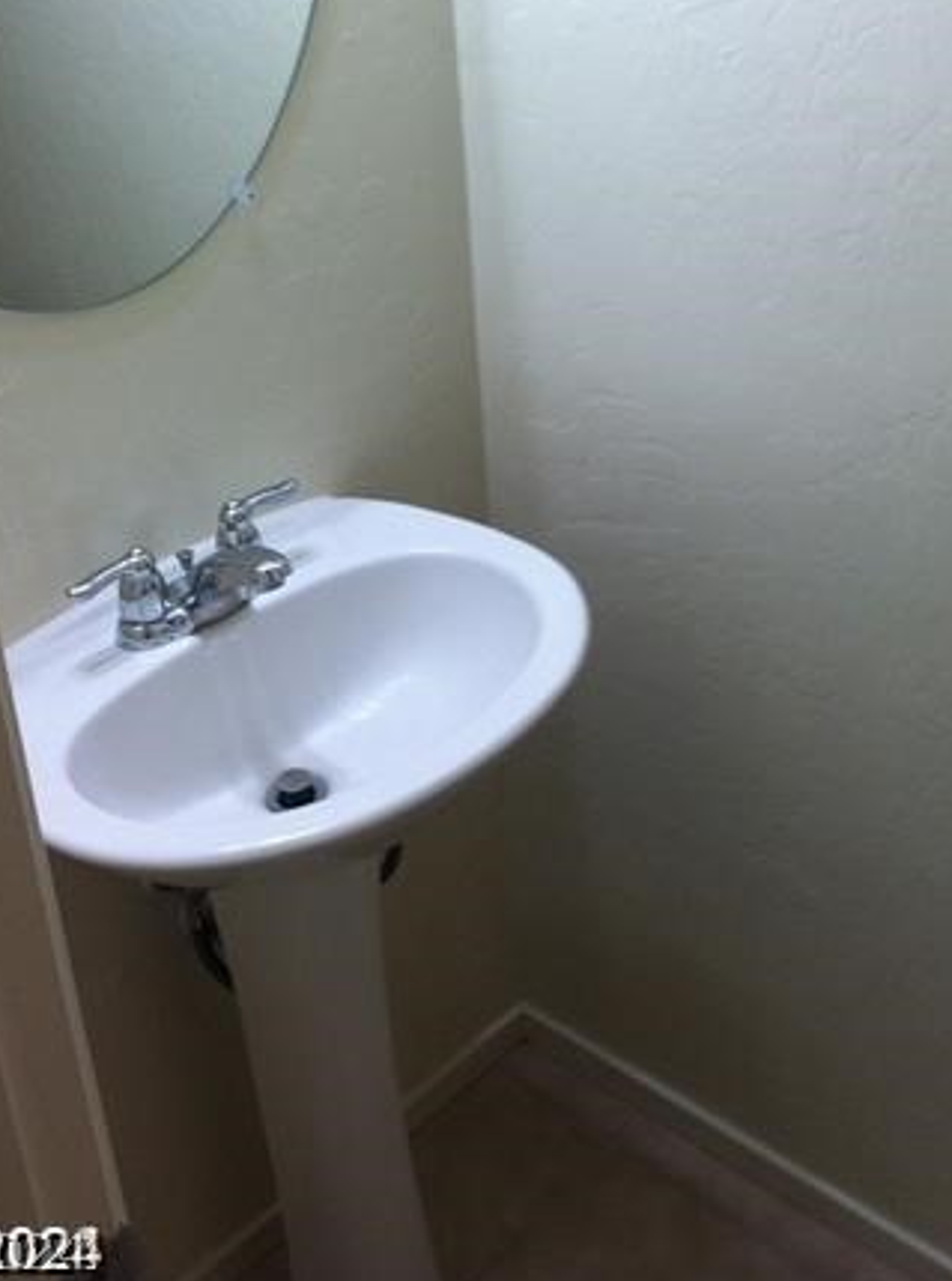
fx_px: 1807
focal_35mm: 49
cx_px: 503
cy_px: 397
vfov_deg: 38.4
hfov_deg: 29.5
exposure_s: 1/20
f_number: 2.8
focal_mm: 3.85
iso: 80
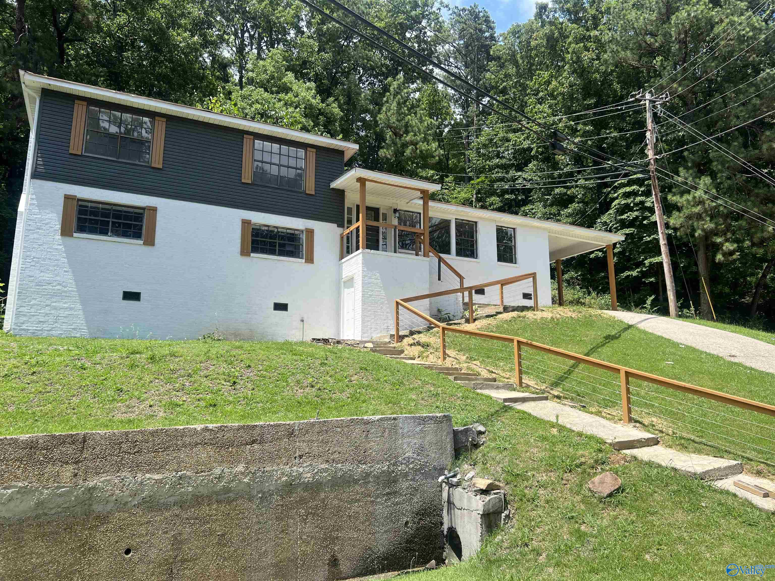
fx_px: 582
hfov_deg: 67.3
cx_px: 388
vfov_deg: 53.1
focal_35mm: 26
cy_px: 290
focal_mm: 5.7
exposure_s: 1/2571
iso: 50
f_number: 1.5
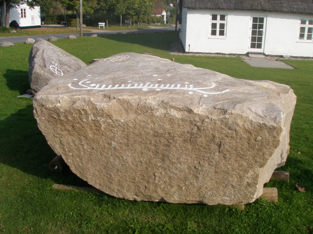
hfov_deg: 49.0
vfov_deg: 37.7
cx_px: 156
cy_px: 117
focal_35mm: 38
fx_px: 344
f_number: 4.5
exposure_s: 1/500
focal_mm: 6.7
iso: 80
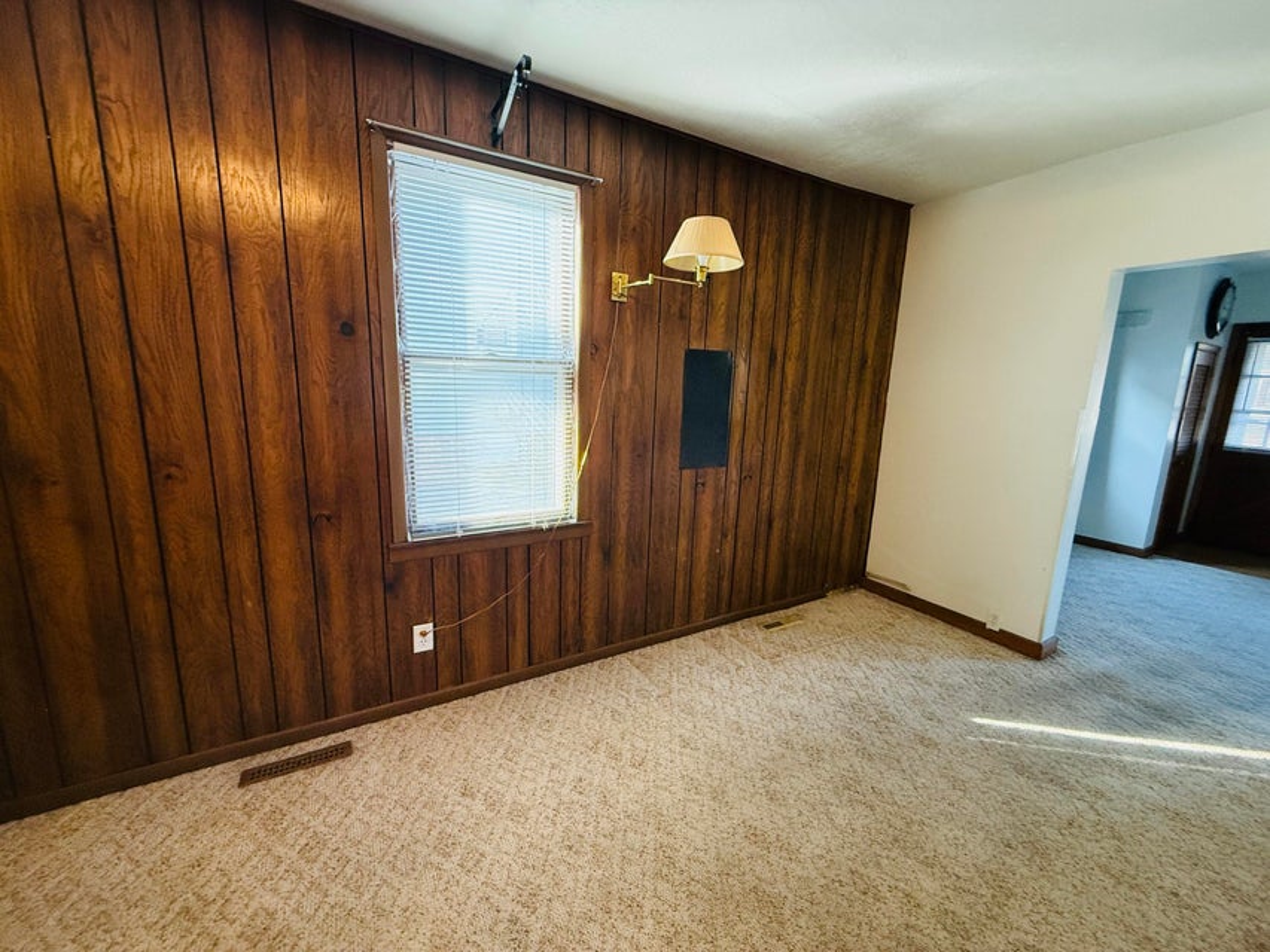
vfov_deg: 85.7
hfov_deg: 102.1
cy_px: 476
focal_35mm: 14
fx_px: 514
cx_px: 635
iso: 250
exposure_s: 1/120
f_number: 2.2
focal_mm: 2.22
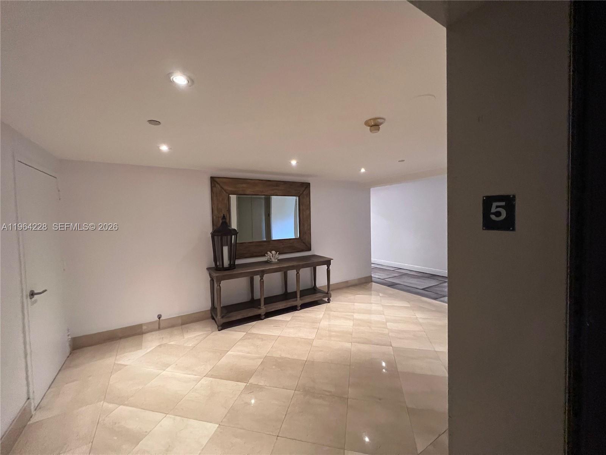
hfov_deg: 106.2
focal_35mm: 13
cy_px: 228
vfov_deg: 89.9
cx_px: 303
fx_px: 228
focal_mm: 1.57
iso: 800
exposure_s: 1/60
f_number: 1.8
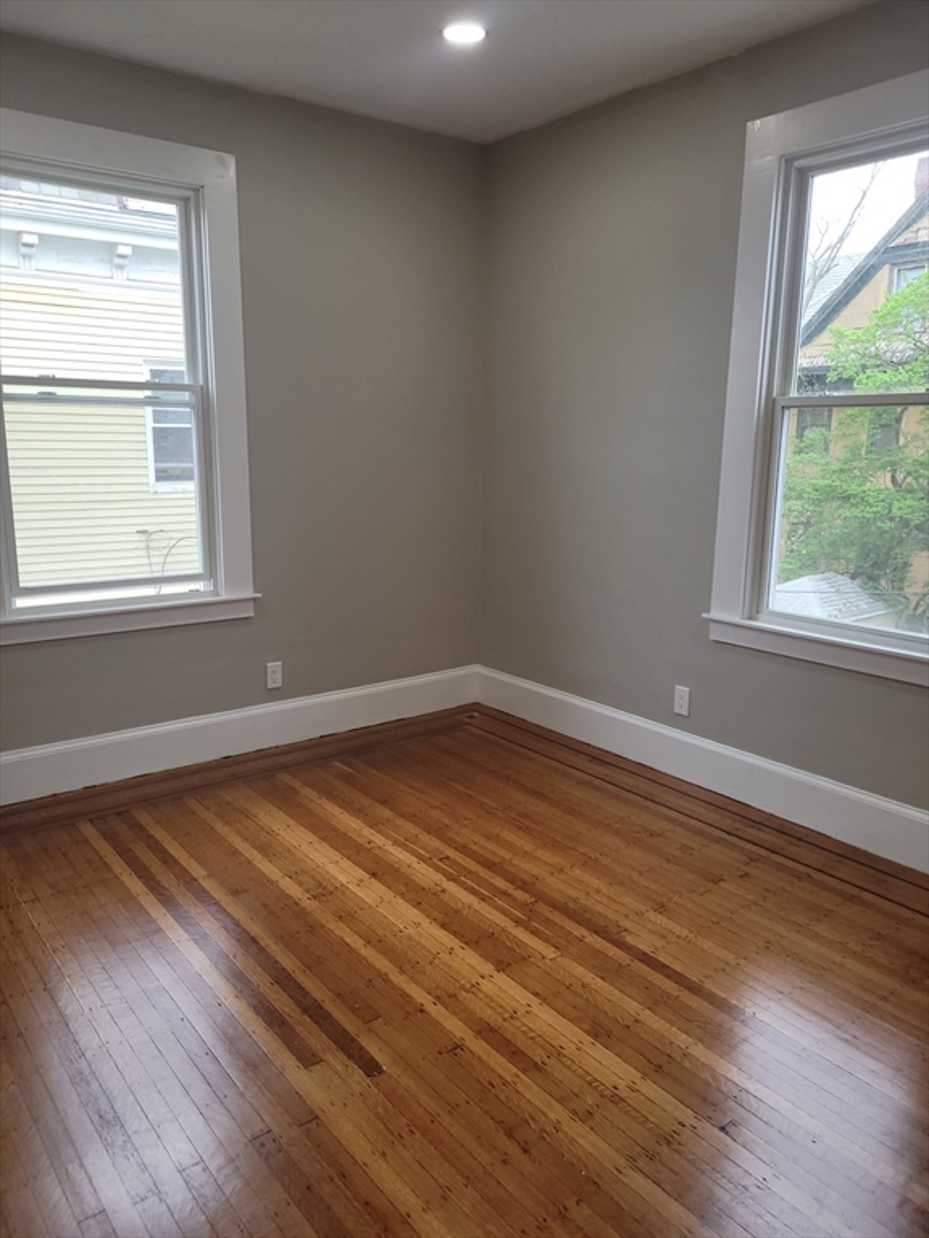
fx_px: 930
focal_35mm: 26
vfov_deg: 67.3
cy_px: 619
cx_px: 464
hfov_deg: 53.1
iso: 50
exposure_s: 1/60
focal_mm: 5.4
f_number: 1.8
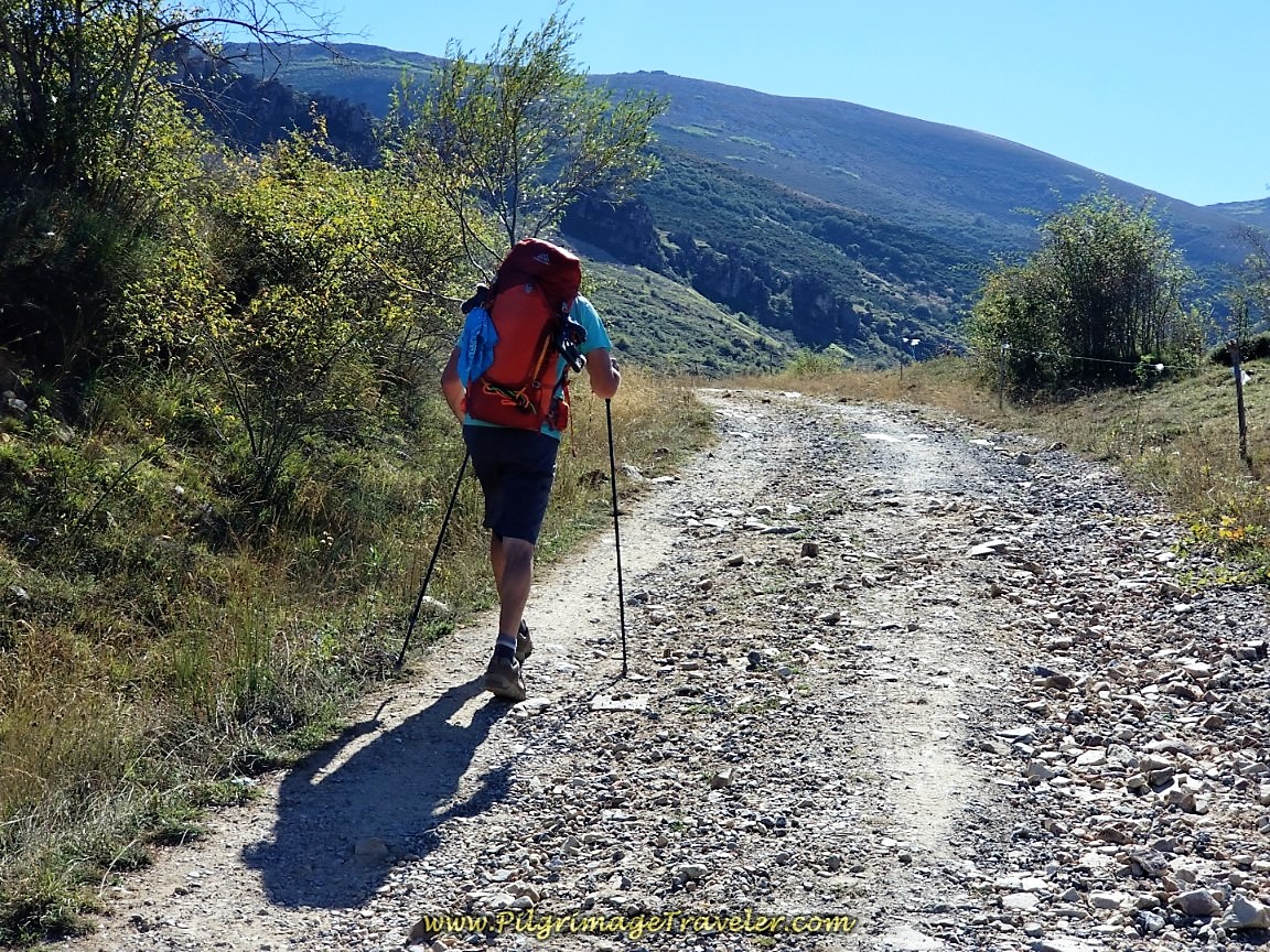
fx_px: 1908
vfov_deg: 28.0
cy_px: 476
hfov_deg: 36.8
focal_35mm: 52
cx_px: 635
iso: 25
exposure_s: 1/850
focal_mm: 6
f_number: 2.4
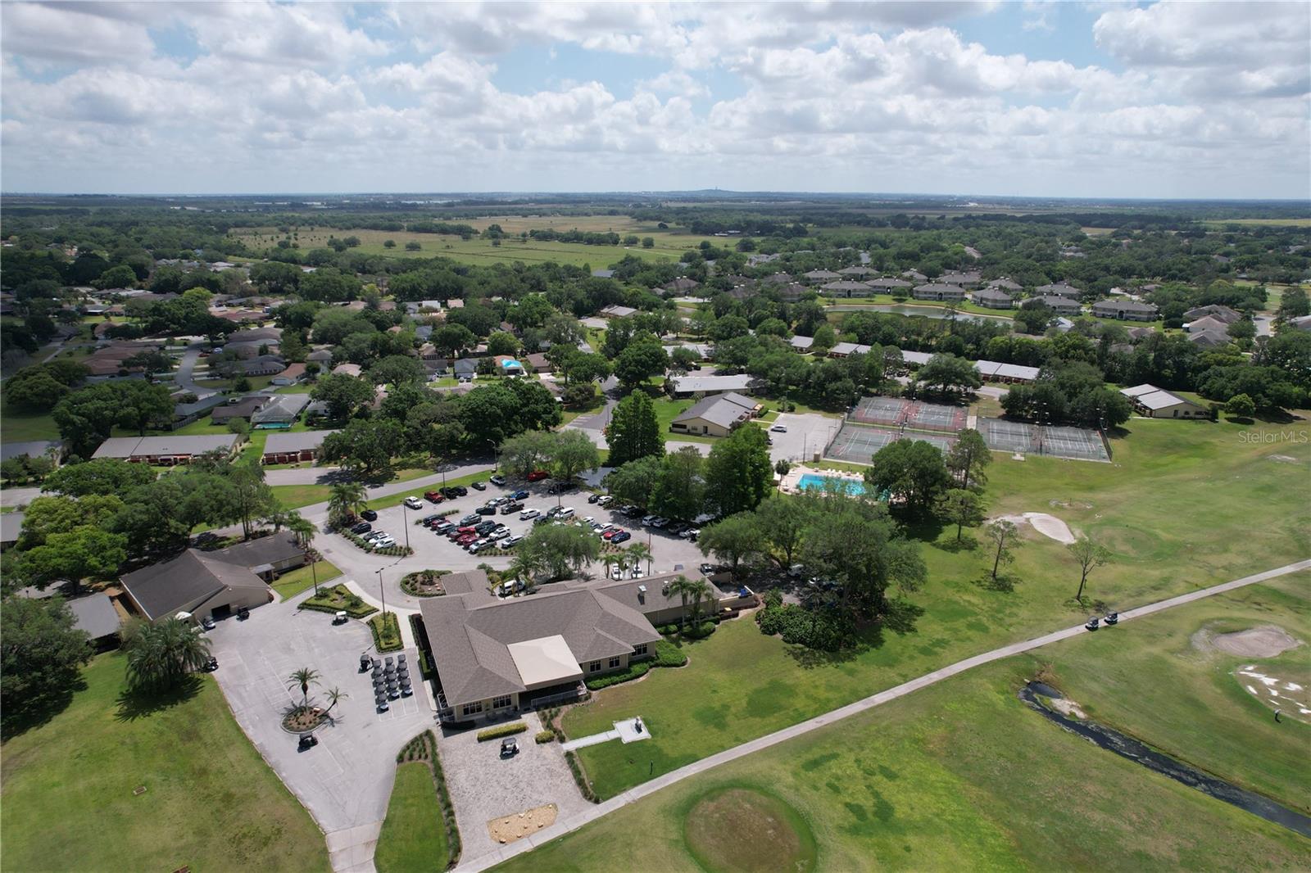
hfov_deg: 78.6
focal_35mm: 22
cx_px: 656
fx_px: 801
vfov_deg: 57.2
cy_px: 436
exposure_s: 1/3200
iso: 130
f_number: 2.8
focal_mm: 8.38
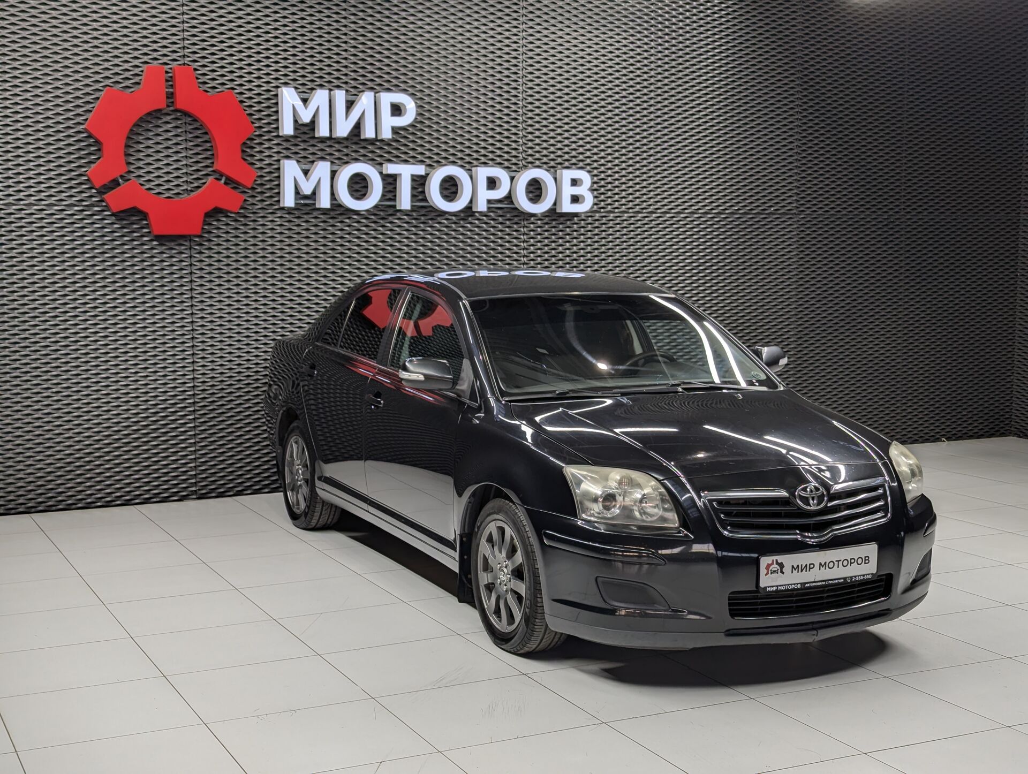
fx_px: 1428
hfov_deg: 39.6
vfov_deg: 30.3
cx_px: 514
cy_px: 387
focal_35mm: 48
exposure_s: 1/127
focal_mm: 6.81
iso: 42
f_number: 1.85
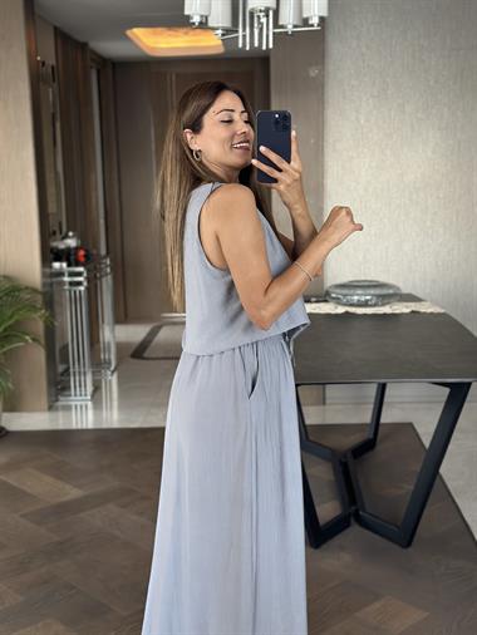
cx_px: 238
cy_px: 318
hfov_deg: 30.3
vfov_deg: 39.6
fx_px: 881
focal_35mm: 48
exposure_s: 1/60
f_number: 1.78
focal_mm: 6.86
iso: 320
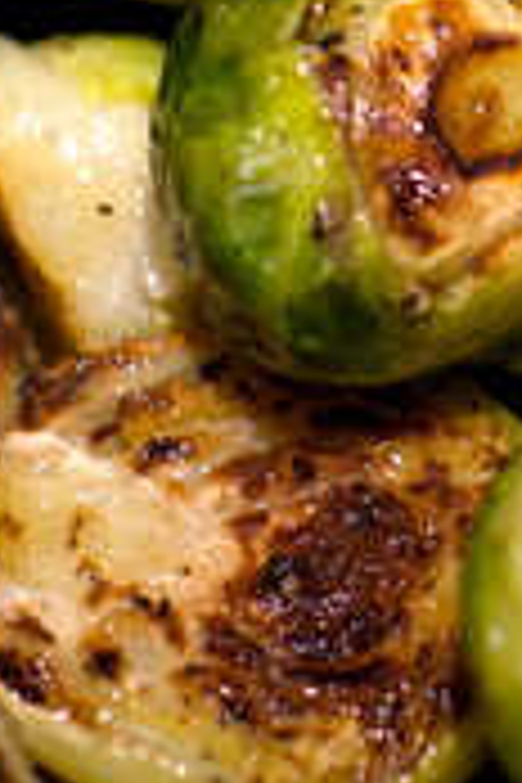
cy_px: 14
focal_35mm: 194
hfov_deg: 7.0
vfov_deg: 10.5
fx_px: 4219
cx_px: 540
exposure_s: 1/42
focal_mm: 30
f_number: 2.8
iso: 200
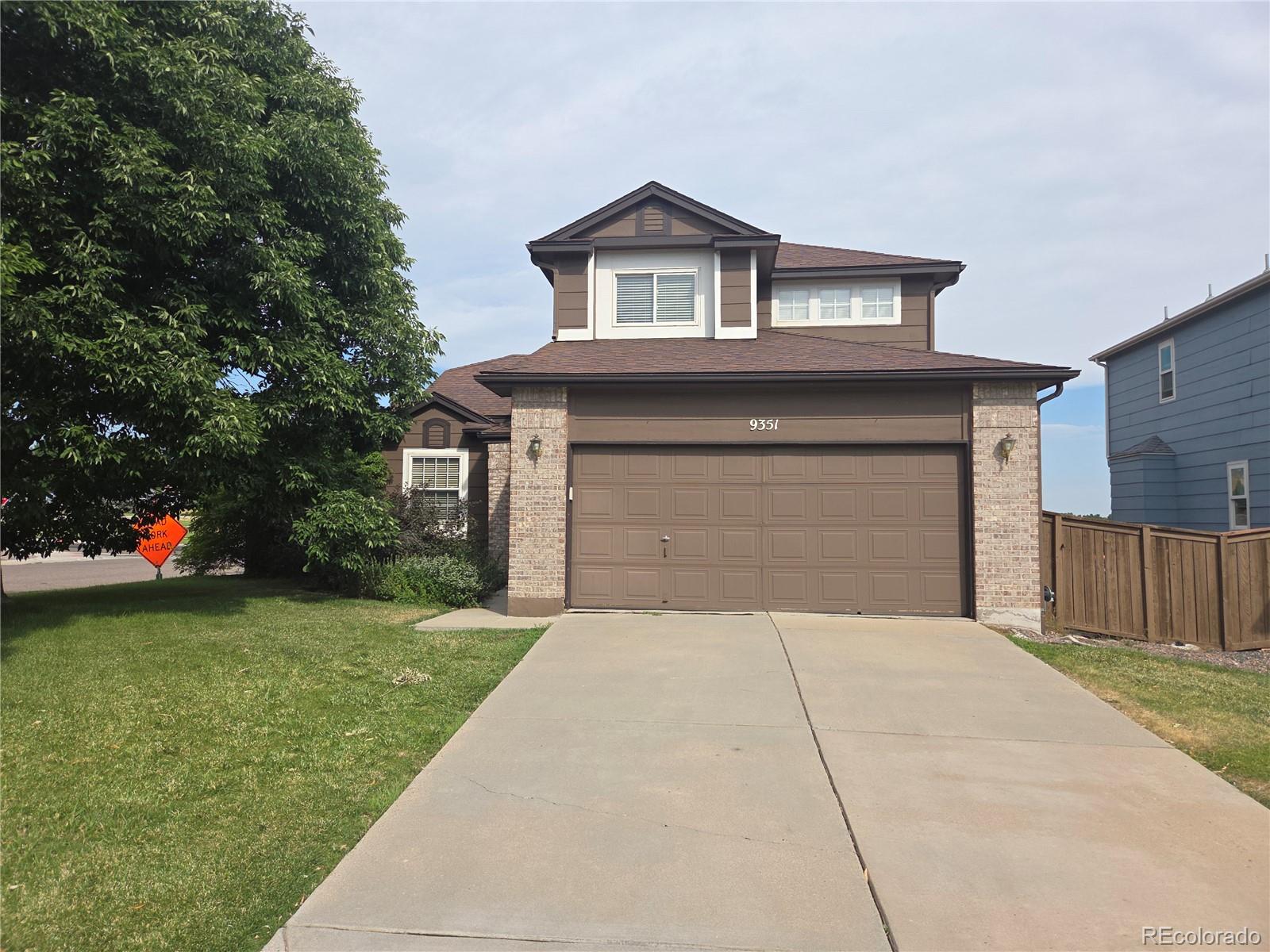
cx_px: 635
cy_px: 476
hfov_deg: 73.9
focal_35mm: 23
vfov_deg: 58.9
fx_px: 844
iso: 25
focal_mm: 5.4
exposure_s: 1/1493
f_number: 1.8
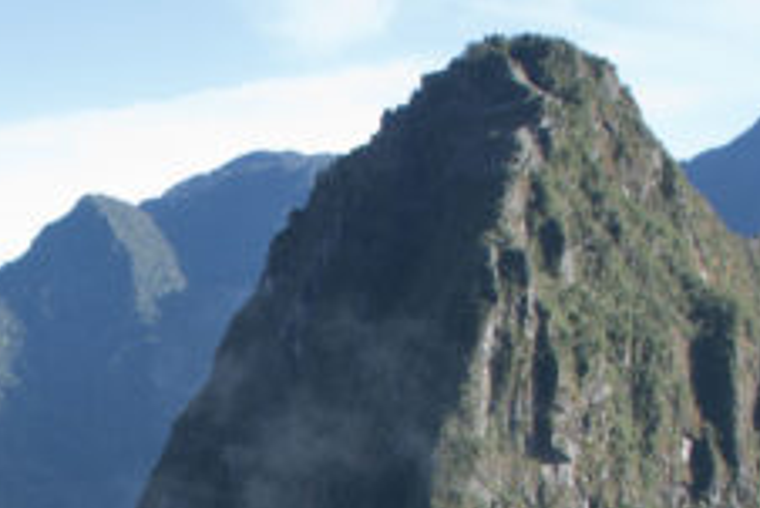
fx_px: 2809
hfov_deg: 15.1
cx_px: -13
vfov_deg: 9.7
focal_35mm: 133
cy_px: 960
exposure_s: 1/60
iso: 100
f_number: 8
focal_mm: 20
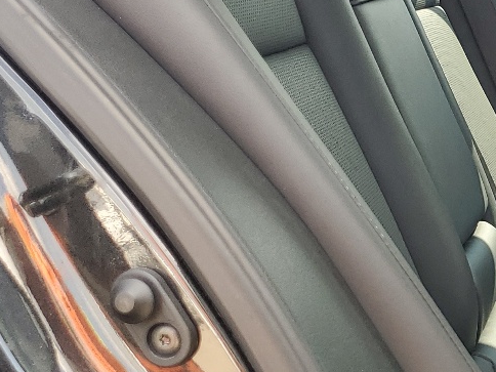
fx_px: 1232
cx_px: 652
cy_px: 257
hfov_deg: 20.7
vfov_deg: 17.1
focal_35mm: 86
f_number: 1.5
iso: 50
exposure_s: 1/192
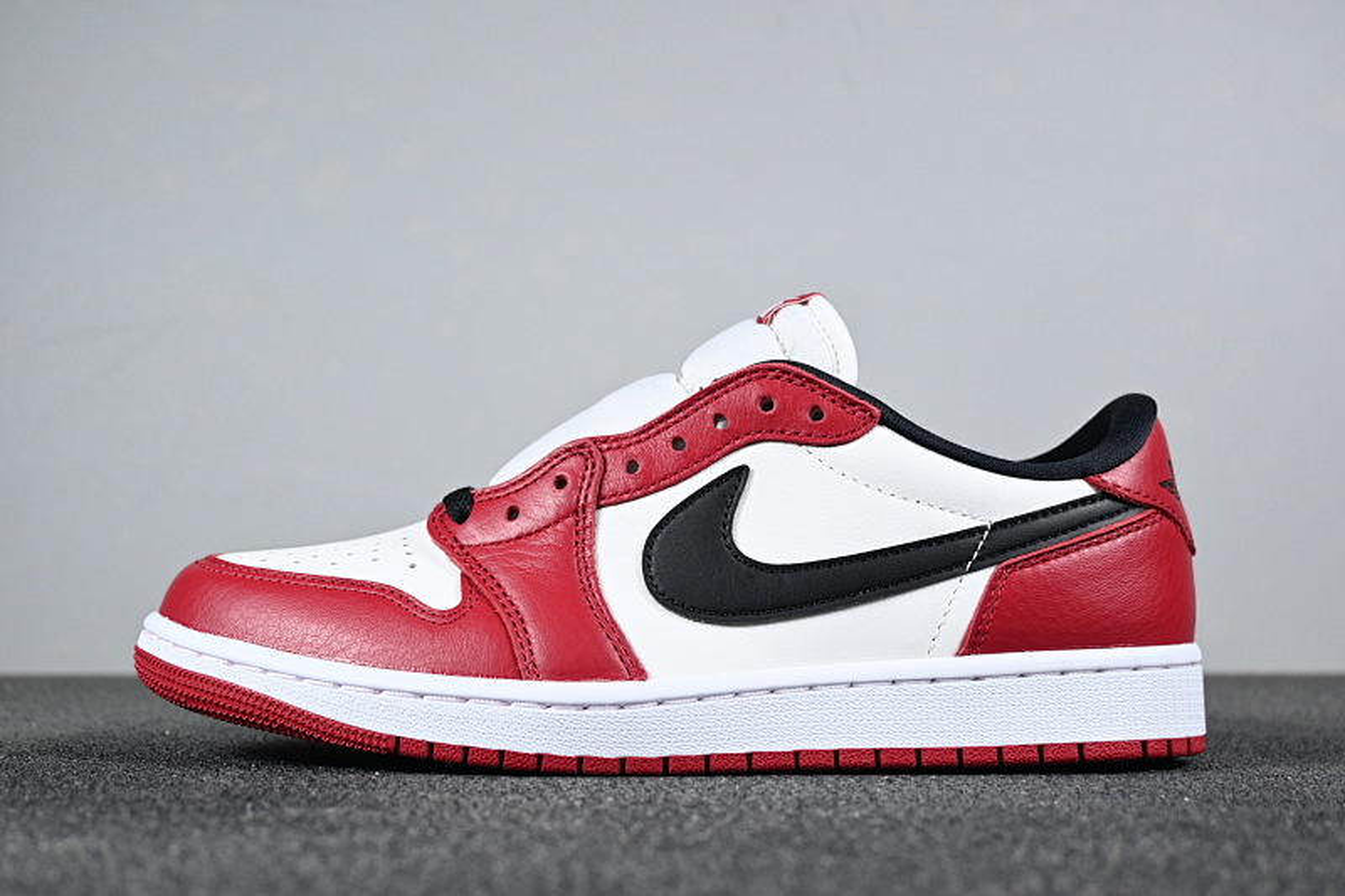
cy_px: 448
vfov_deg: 24.4
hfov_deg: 35.9
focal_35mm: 56
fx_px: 2073
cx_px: 672
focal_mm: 37
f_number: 5.3
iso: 500
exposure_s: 1/125
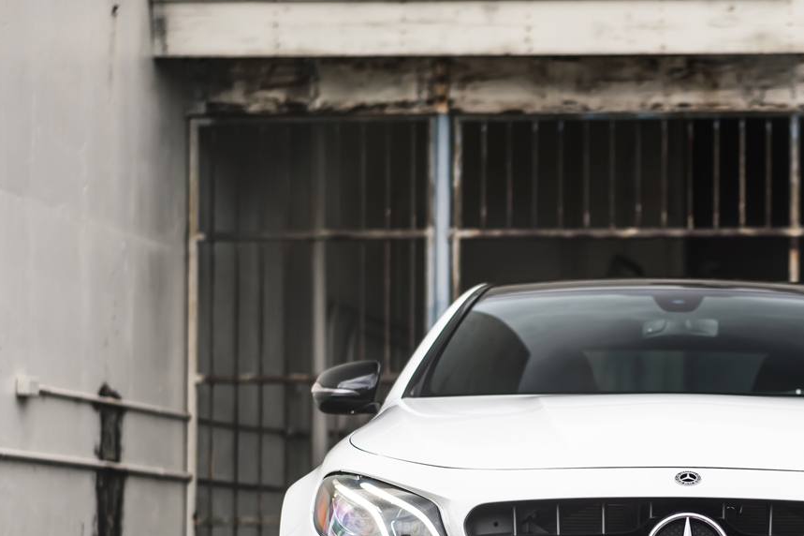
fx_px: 2746
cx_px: 683
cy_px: 495
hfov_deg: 16.5
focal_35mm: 123
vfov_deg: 11.1
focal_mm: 55
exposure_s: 1/640
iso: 100
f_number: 2
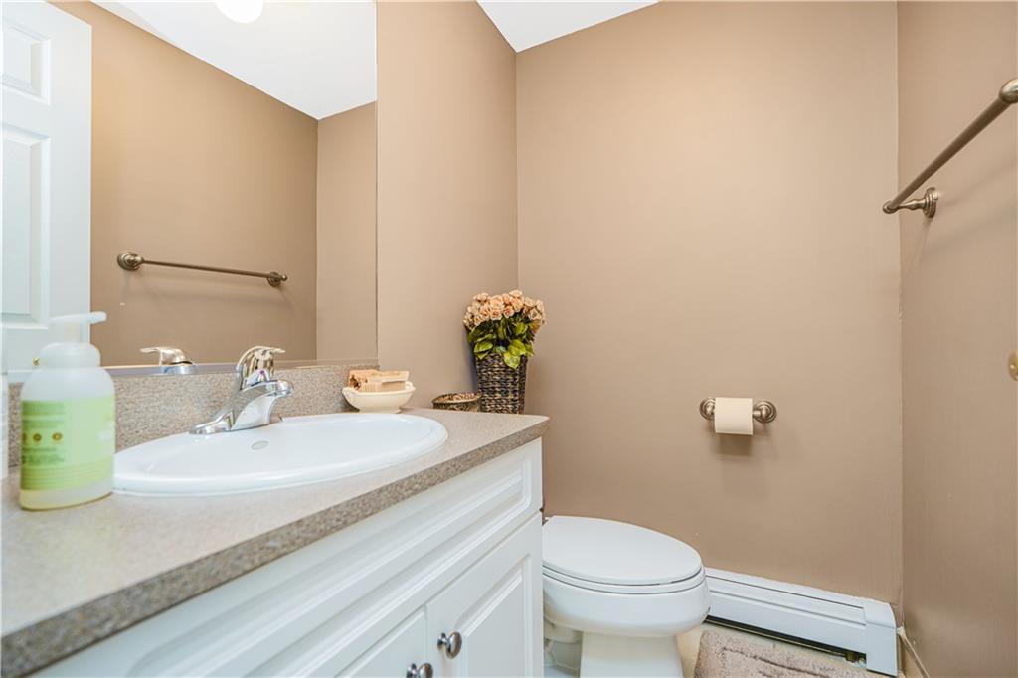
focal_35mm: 16
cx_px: 509
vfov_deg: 73.7
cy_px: 339
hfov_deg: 96.8
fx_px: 452
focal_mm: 16
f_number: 4
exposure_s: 1/10
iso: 50
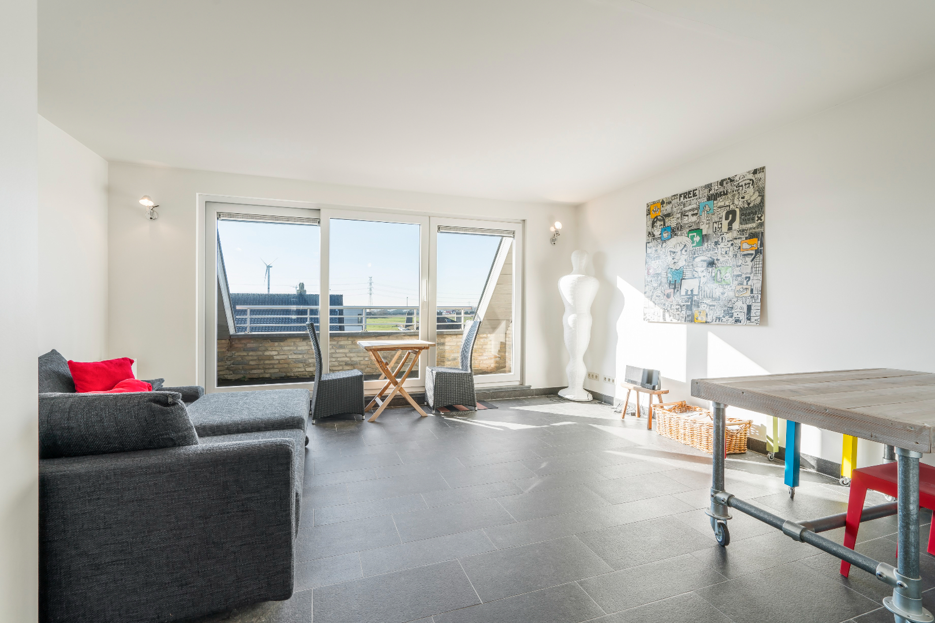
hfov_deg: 96.7
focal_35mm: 16
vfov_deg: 73.7
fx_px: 416
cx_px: 468
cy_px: 312
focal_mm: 16
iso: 125
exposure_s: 1/50
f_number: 10
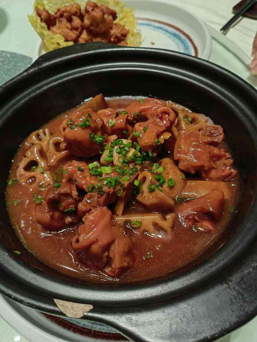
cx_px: 128
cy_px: 171
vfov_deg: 65.3
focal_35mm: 27
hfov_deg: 51.4
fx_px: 267
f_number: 1.9
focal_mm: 5.52
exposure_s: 1/100
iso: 428
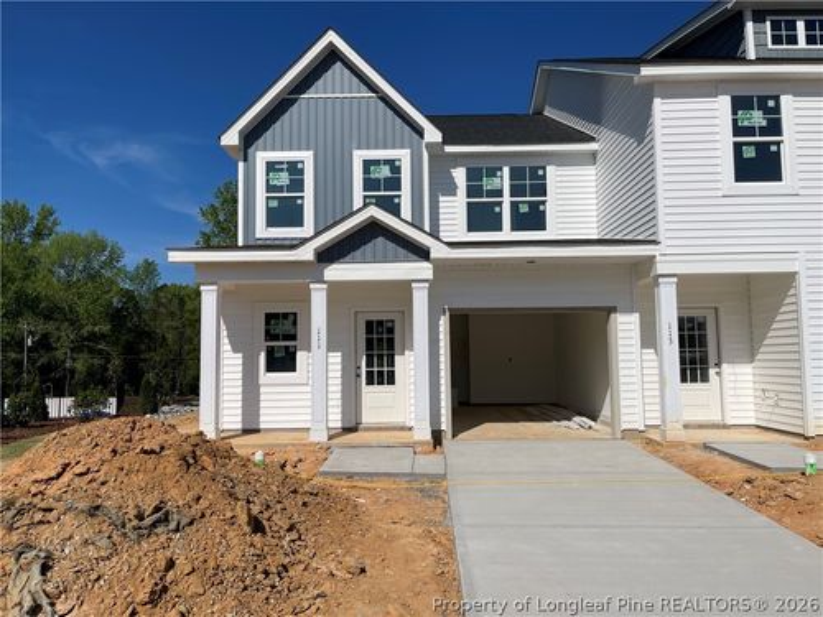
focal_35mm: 25
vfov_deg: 54.9
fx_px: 594
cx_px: 412
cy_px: 308
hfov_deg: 69.4
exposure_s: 1/10989
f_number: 1.6
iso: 32
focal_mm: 5.1
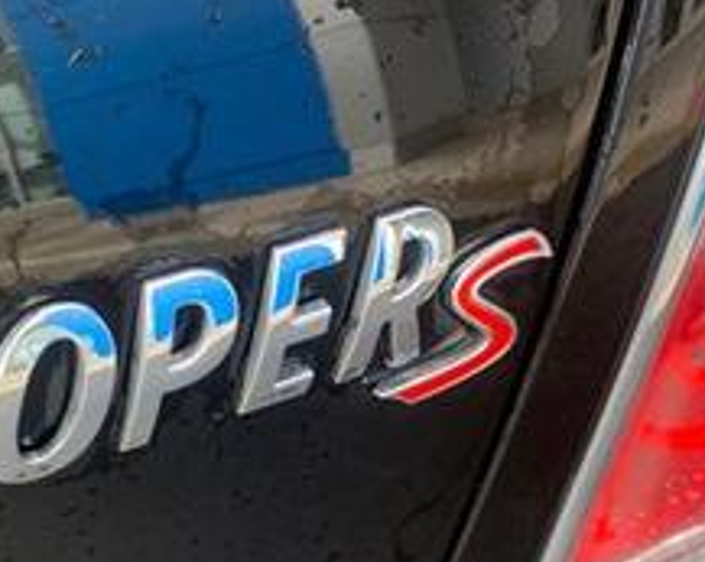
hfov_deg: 32.0
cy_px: 581
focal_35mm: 59
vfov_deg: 24.4
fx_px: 1229
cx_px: 315
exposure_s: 1/121
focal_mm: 4.25
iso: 40
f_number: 1.8
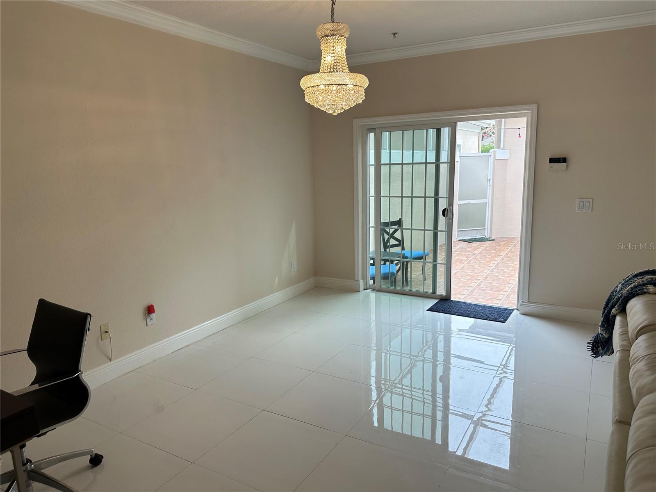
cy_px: 246
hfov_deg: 71.6
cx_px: 328
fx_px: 455
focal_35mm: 24
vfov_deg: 56.8
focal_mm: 6.86
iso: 80
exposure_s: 1/225
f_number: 1.78
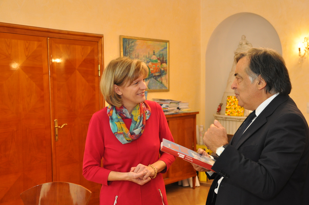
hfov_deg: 35.6
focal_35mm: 56
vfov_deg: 24.1
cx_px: 184
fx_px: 480
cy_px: 115
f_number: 4.2
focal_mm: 30
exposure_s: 1/60
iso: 800
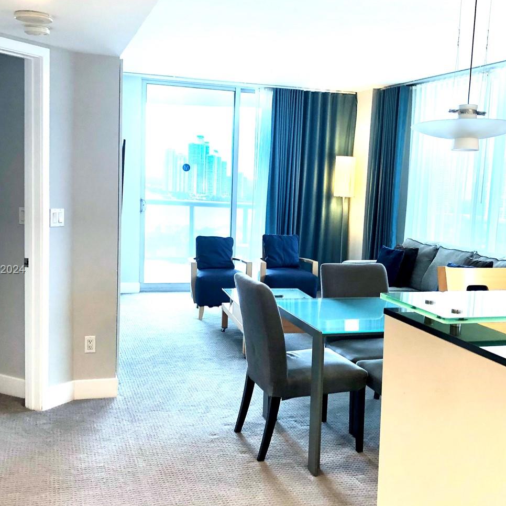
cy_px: 270
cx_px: 277
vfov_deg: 40.9
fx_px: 678
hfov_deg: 40.9
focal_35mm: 41
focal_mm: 4
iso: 50
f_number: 1.8
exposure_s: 1/120
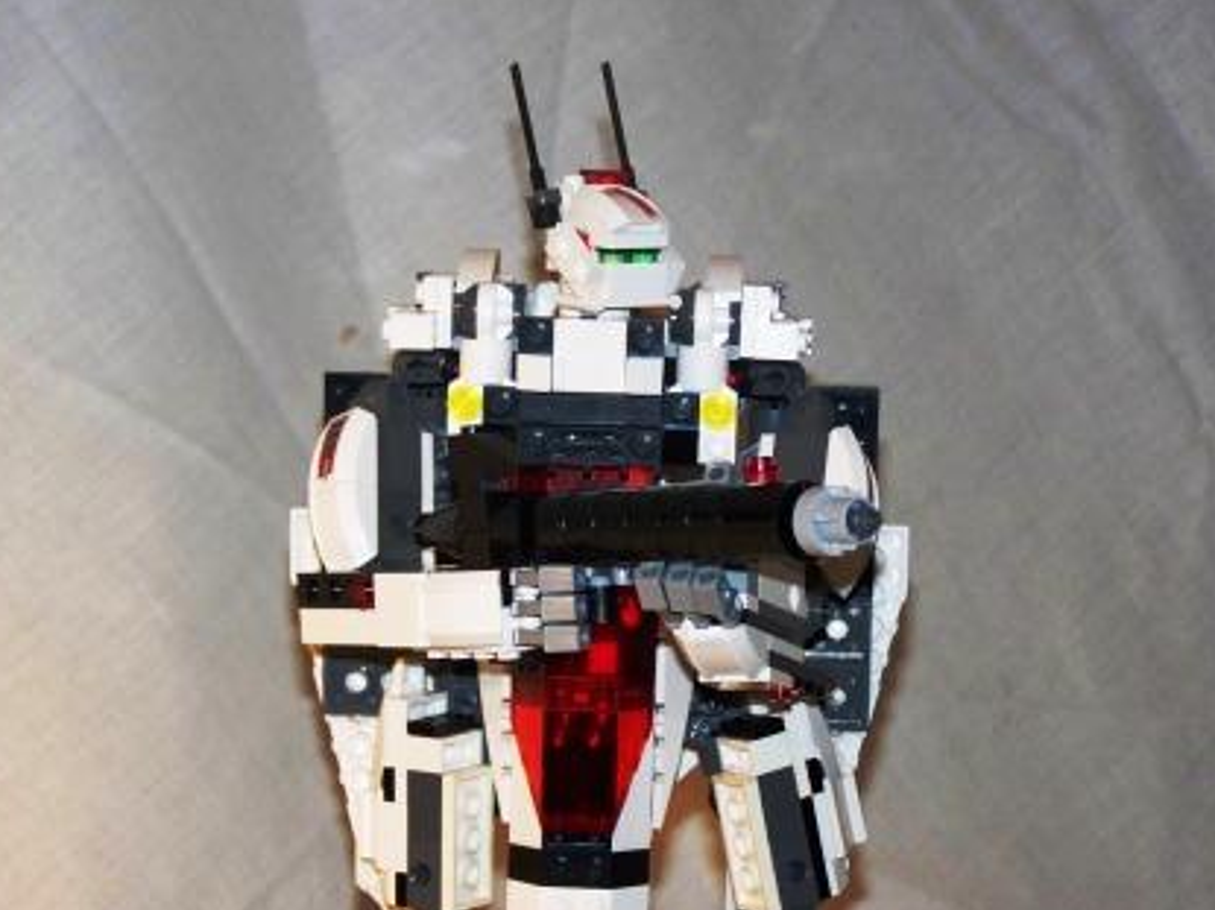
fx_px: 3790
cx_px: 571
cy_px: 480
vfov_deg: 13.7
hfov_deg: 18.2
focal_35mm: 108
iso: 250
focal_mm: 16.6
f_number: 3.2
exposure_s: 1/40
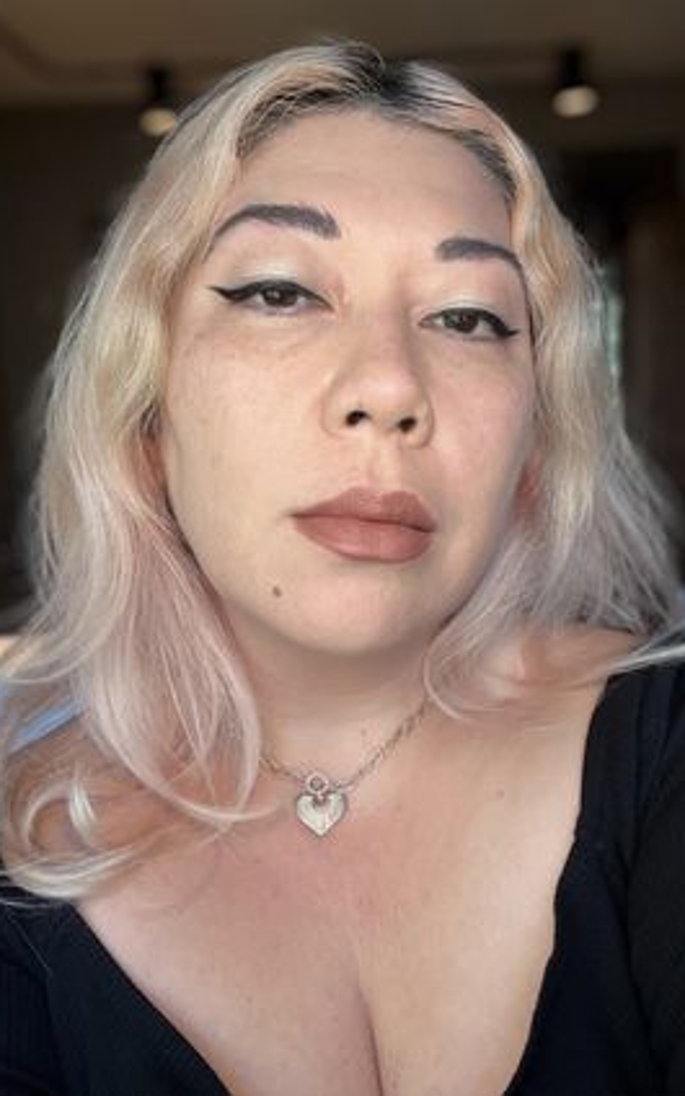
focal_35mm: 32
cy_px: 547
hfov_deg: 39.4
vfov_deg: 59.7
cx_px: 380
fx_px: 956
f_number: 2.2
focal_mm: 2.71
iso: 80
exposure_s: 1/120
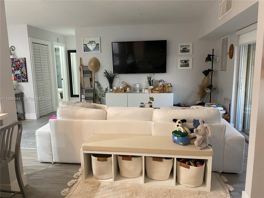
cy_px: 99
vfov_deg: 53.1
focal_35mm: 26
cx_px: 132
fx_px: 198
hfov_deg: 67.3
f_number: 1.8
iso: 400
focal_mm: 4.25
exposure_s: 1/60
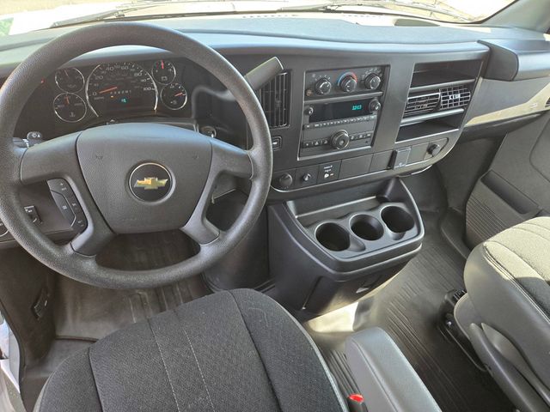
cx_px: 275
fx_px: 365
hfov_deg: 73.9
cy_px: 206
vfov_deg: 58.9
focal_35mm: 23
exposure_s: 1/180
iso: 160
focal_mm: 5.4
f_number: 1.8
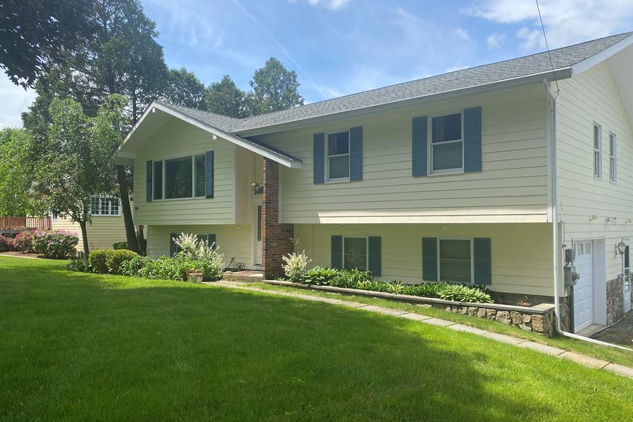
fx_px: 492
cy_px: 222
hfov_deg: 65.5
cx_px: 326
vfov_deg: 46.4
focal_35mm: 28
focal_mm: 4.25
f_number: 1.8
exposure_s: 1/1808
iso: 32
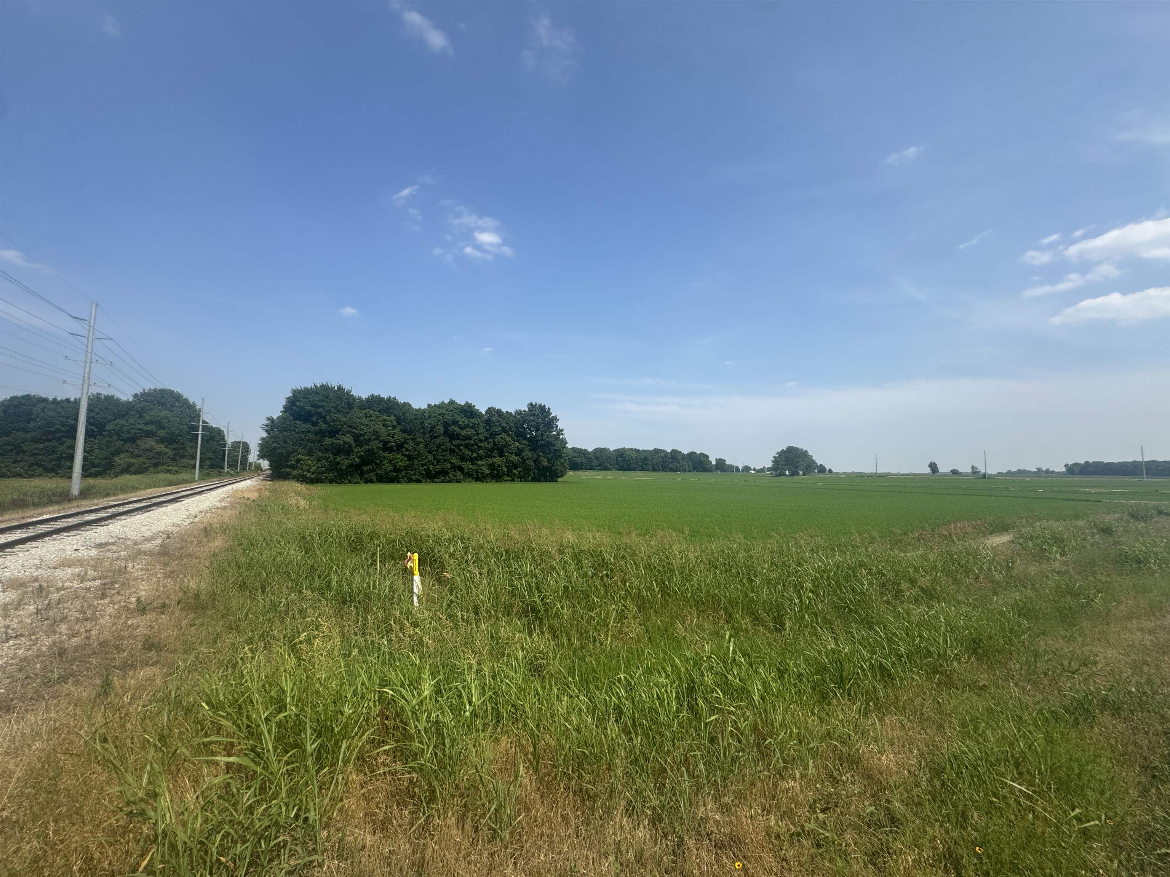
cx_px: 585
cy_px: 438
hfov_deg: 102.1
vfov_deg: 85.7
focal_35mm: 14
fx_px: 473
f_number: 2.2
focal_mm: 2.22
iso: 50
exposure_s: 1/2208
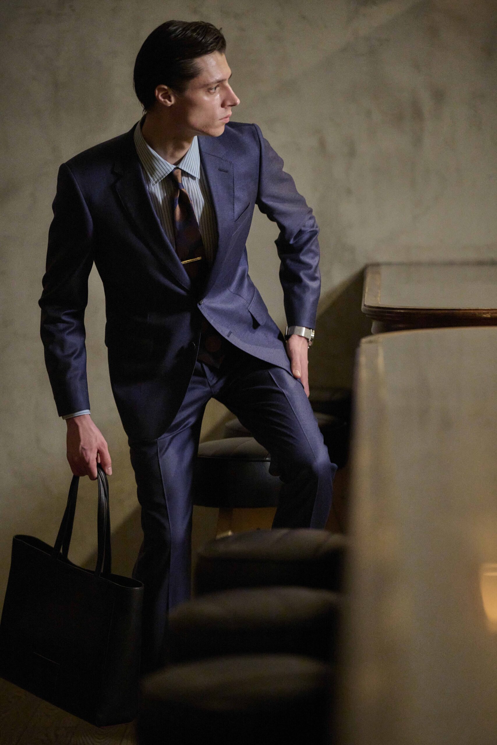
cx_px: 248
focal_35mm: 140
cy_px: 372
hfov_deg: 9.8
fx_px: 2899
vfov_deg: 14.7
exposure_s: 1/200
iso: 6400
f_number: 2.8
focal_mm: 140
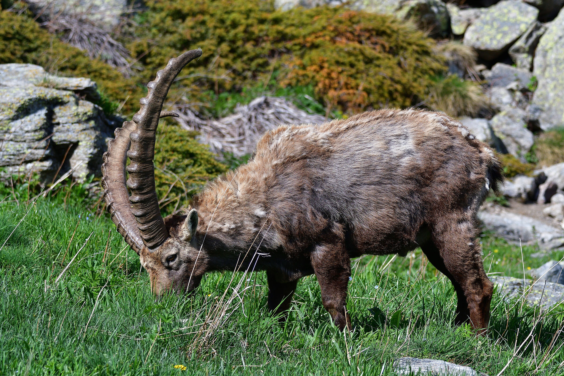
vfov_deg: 7.6
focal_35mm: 180
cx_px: 282
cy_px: 188
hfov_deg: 11.4
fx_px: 2820
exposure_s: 1/2500
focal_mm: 120
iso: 640
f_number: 5.6
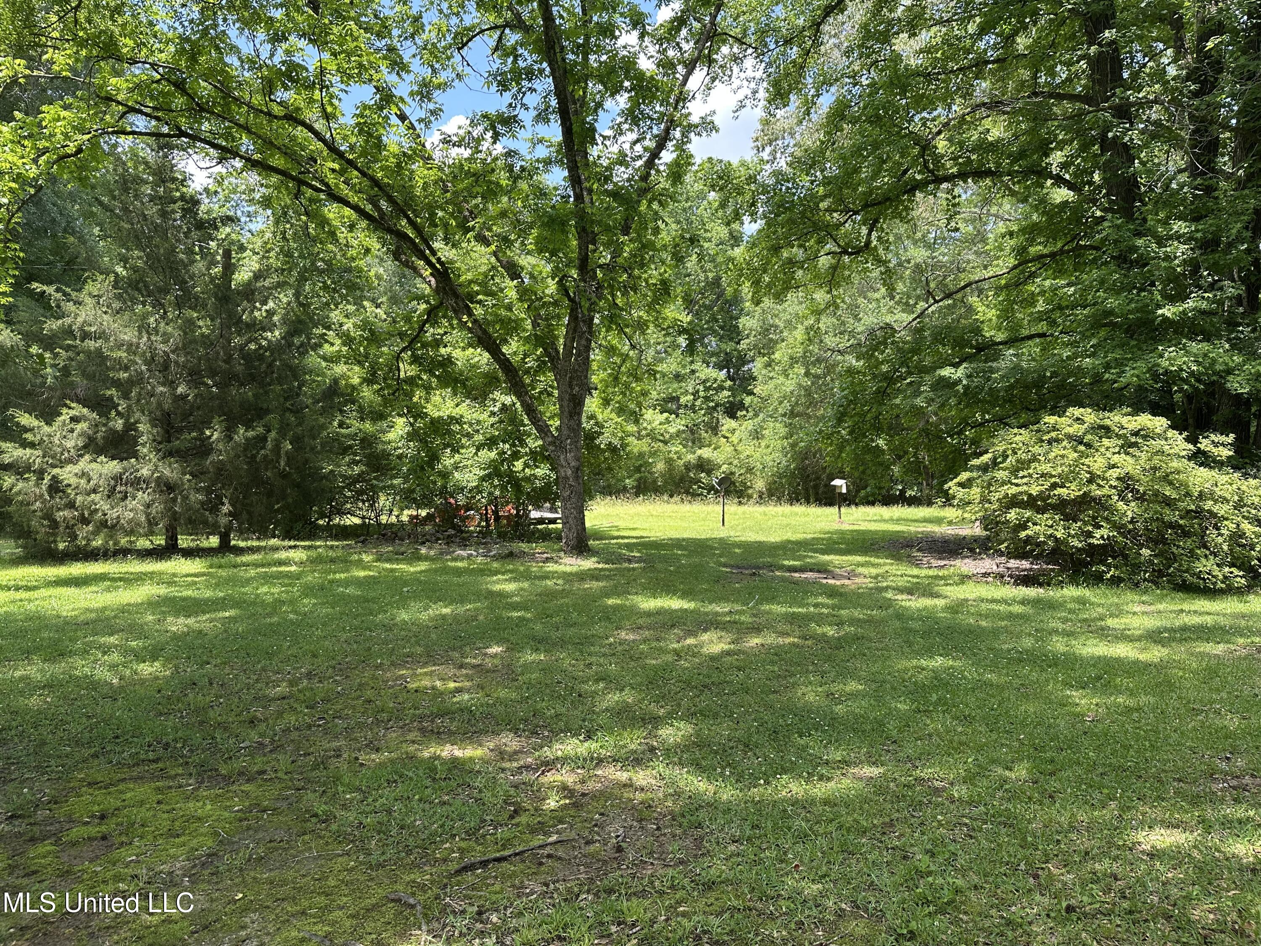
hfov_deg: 71.6
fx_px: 874
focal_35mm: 24
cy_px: 473
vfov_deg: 56.8
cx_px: 630
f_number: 1.78
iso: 80
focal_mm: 6.86
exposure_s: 1/570
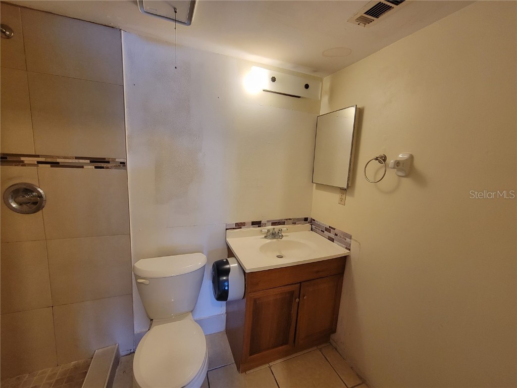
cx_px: 258
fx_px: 194
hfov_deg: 106.2
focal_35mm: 13
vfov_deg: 89.9
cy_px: 194
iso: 250
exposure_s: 1/60
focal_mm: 2.2
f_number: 2.2
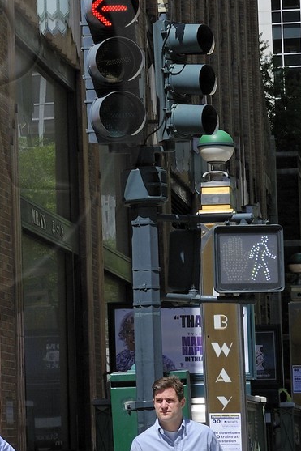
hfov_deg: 7.6
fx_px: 2234
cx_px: -105
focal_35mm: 178
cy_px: 91
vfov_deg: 11.5
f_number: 13
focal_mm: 62
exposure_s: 1/200
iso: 200
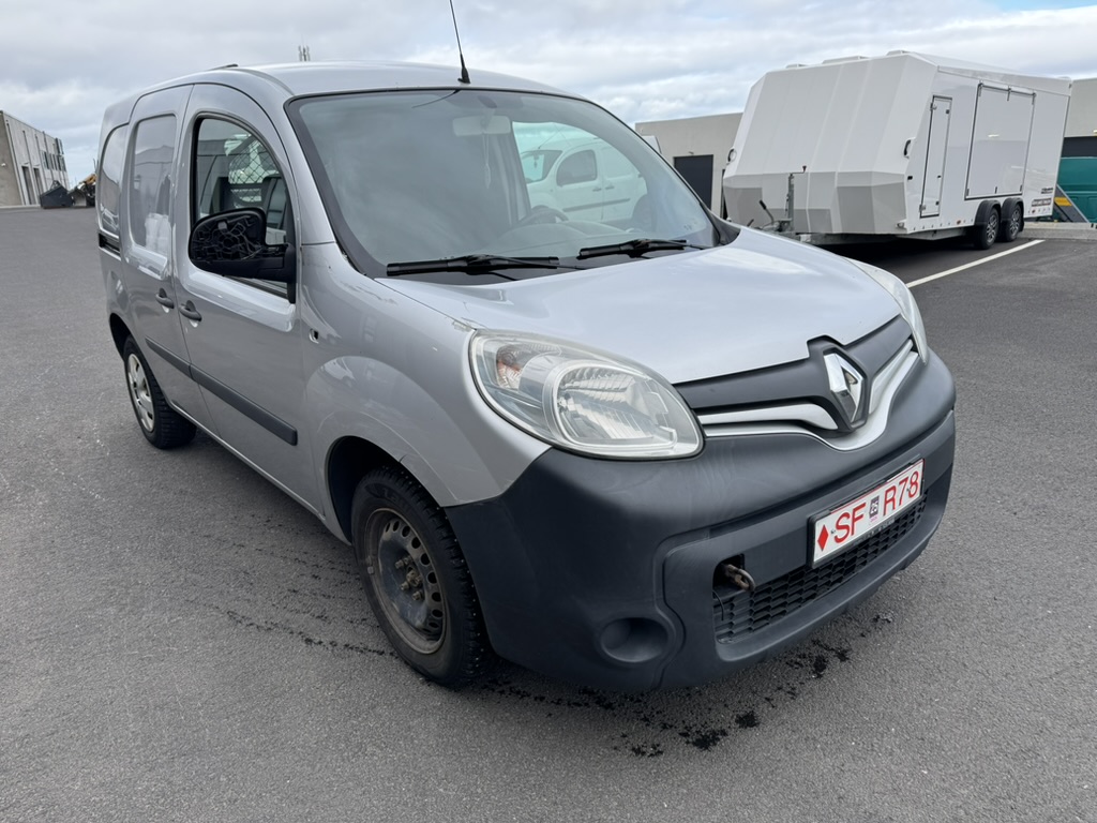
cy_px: 412
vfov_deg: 56.8
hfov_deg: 71.6
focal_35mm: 24
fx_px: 761
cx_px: 548
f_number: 1.78
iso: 80
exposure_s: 1/1456
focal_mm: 6.76
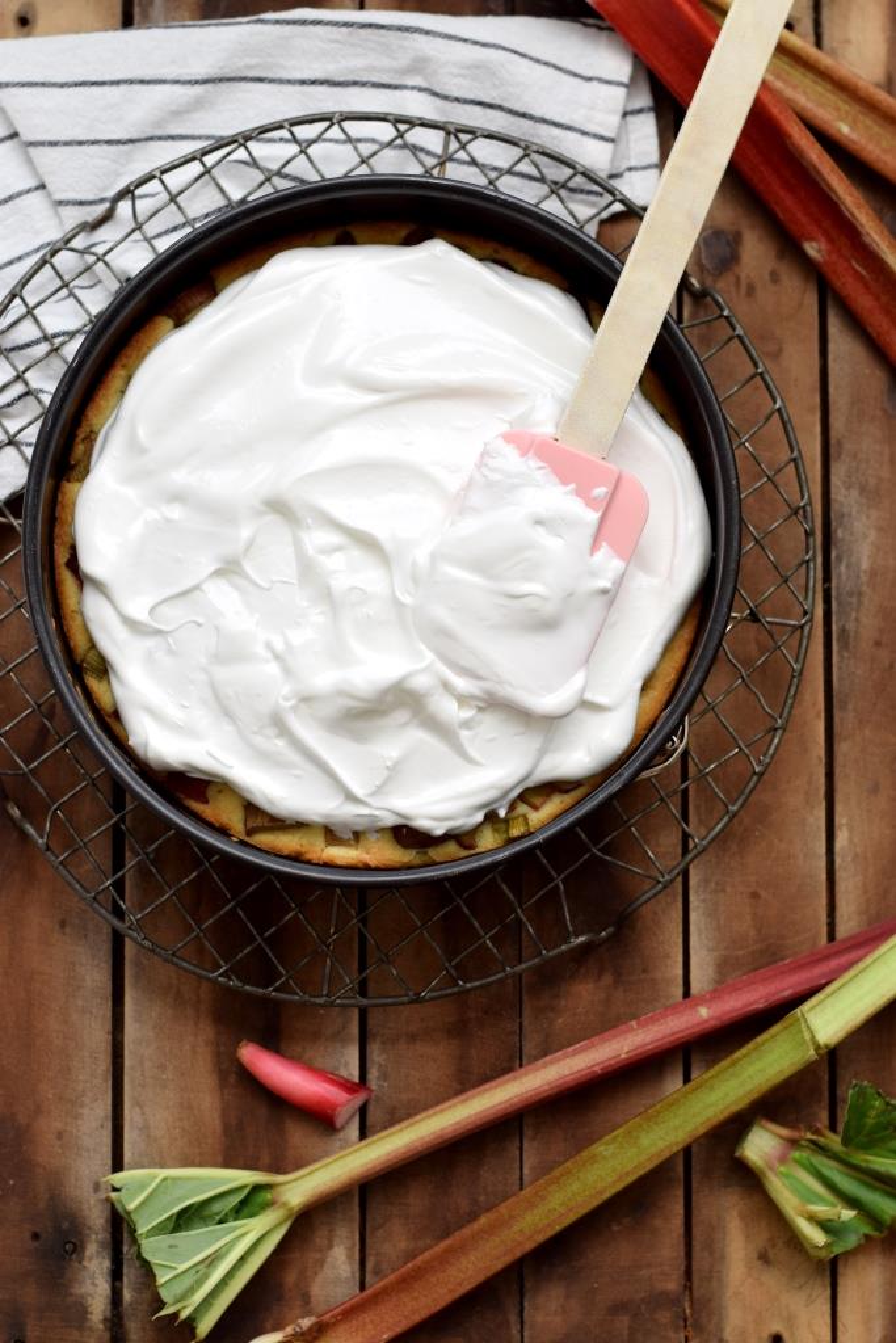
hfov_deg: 18.2
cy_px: 672
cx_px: 448
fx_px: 2799
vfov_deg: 27.0
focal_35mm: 75
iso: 125
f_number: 3.5
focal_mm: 50
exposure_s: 1/250
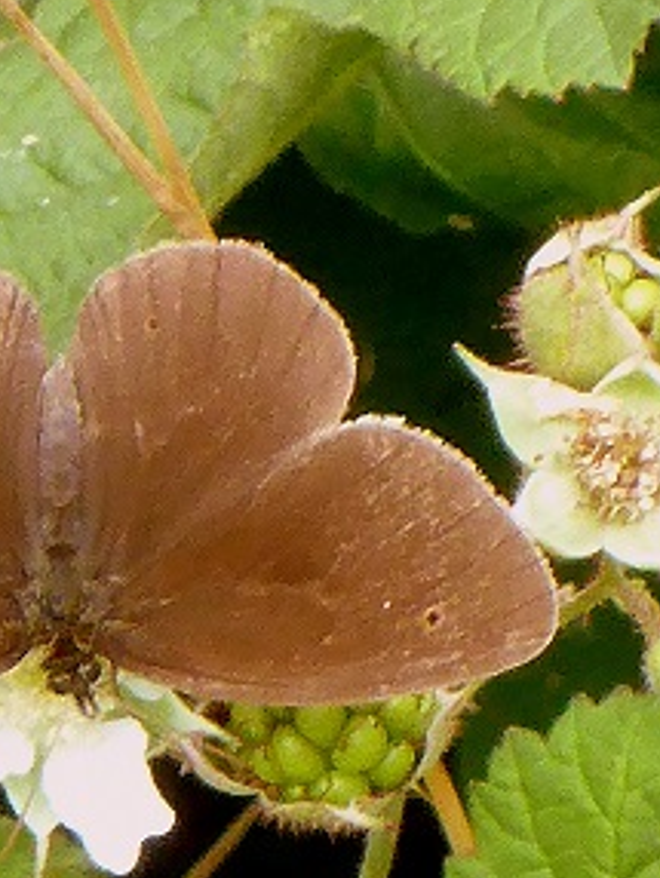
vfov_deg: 2.2
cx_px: 95
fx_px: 22871
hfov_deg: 1.7
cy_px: 491
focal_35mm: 901
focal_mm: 22.8
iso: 320
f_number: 5.9
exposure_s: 1/125
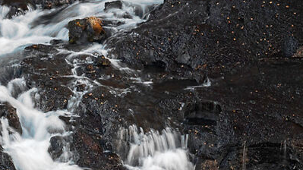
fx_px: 4304
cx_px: -454
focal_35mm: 536
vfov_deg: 2.3
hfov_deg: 4.0
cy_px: 316
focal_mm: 85
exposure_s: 1/4
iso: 100
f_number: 11
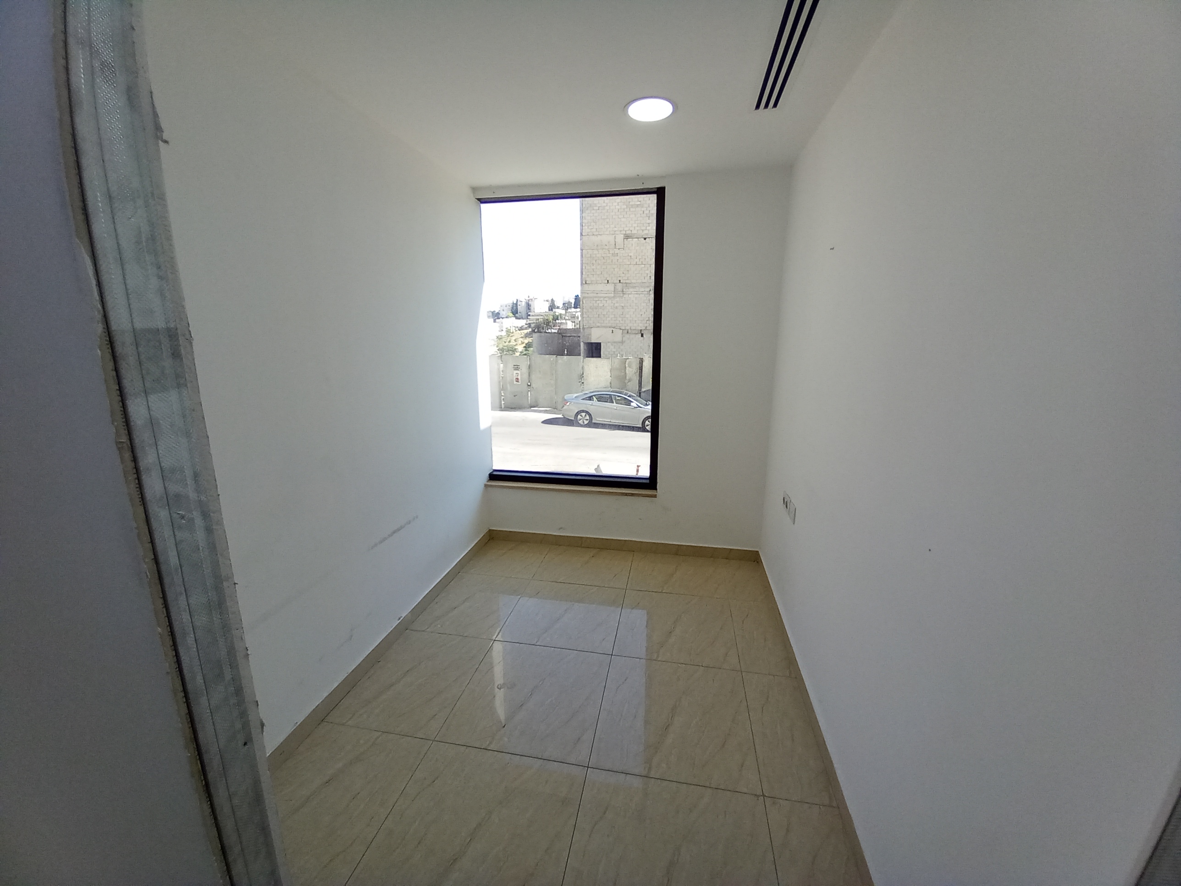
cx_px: 590
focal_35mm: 13
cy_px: 443
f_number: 2.2
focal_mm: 1.13
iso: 40
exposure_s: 1/133
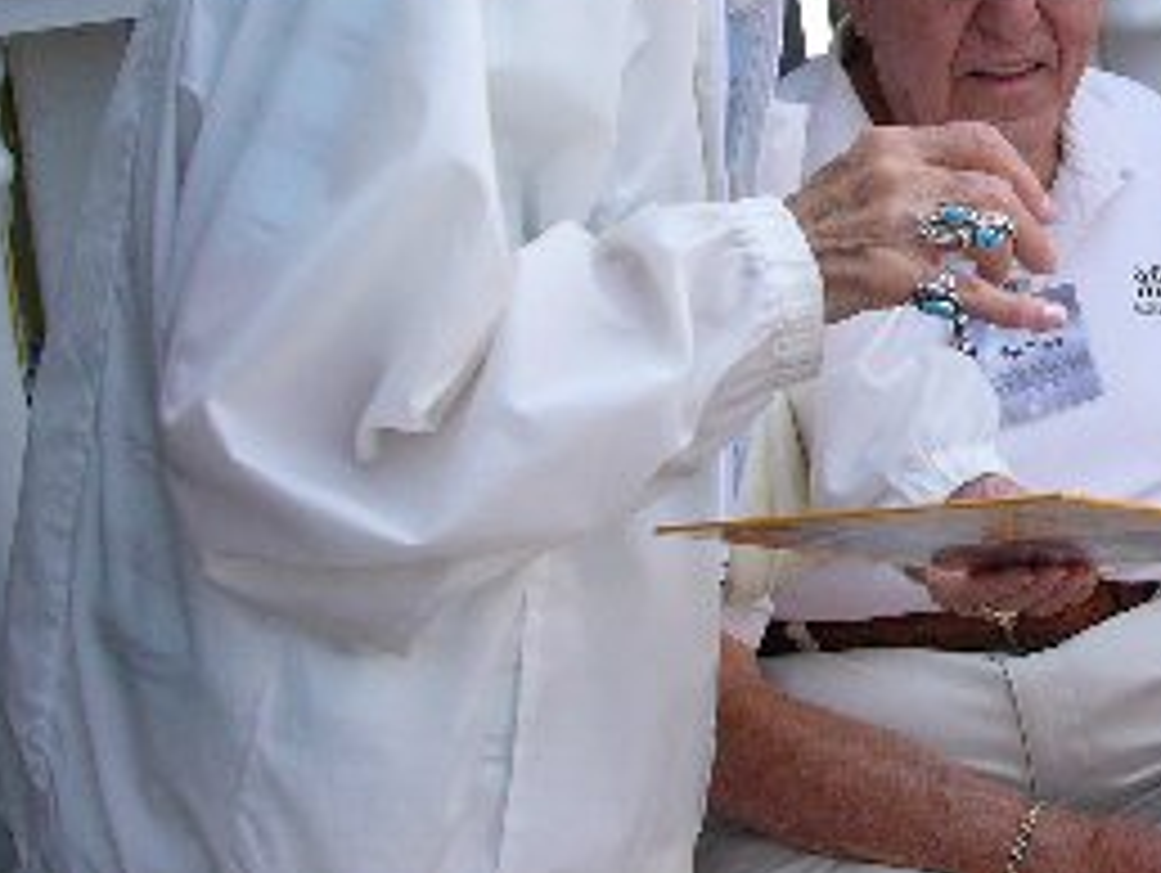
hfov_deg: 24.4
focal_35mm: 77
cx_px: 1107
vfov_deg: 18.9
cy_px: 144
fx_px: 2585
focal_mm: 6
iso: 50
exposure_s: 1/160
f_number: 4
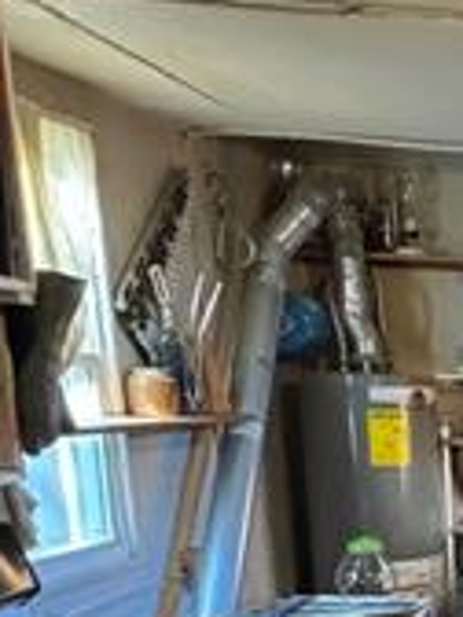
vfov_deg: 27.8
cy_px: 668
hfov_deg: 18.2
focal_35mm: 64
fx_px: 1141
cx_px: 832
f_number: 2.2
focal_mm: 2.22
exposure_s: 1/60
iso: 1250
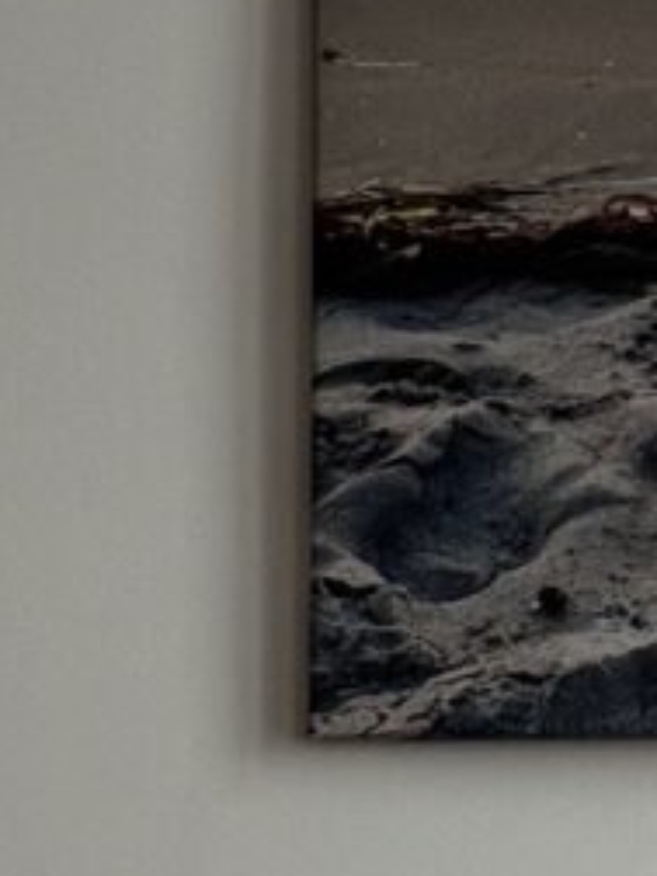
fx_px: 4935
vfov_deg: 10.1
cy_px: 845
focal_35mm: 195
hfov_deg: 7.4
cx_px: 1213
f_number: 1.78
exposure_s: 1/40
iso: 400
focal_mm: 6.76
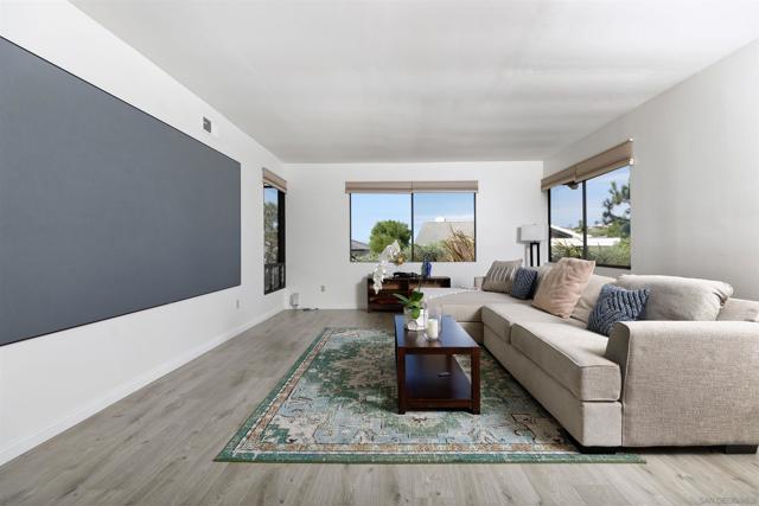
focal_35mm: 16
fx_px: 337
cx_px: 380
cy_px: 253
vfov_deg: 73.8
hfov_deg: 96.7
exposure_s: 1/250
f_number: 5.6
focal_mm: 16
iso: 100
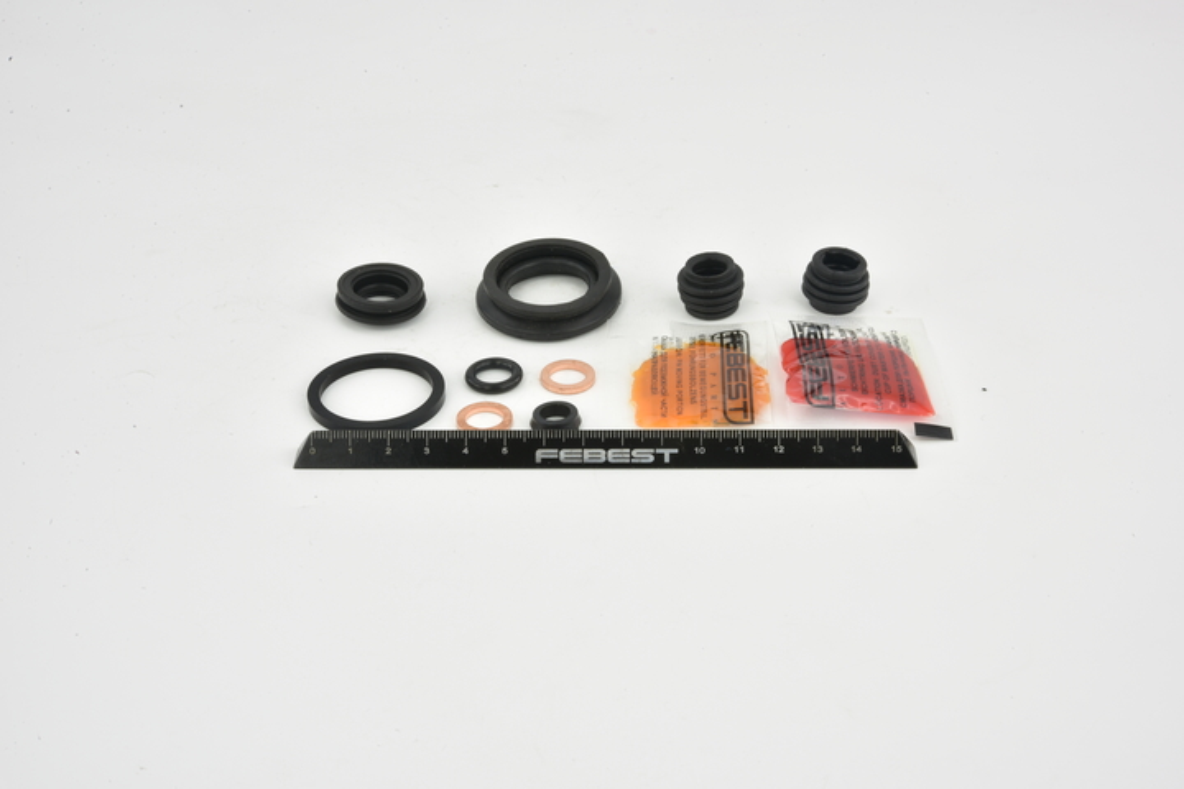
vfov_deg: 22.6
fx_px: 1973
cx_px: 592
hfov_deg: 33.4
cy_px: 394
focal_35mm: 60
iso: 64
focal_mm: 60
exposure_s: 1/2
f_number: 32
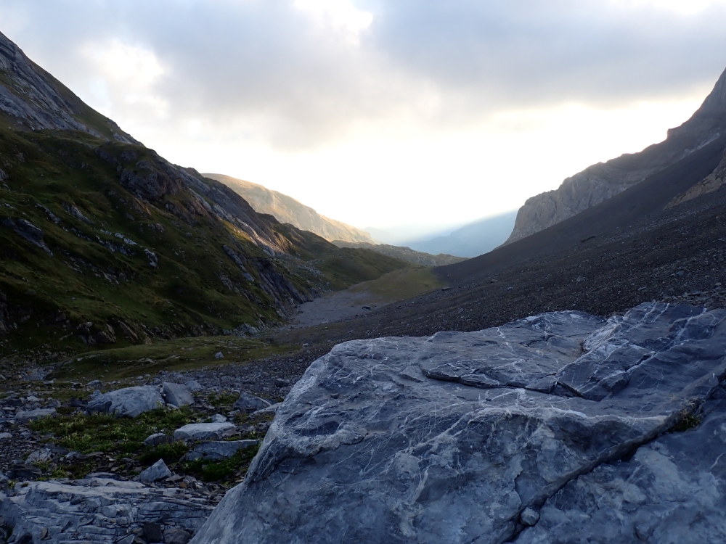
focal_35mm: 25
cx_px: 363
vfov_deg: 54.9
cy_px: 272
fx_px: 524
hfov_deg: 69.4
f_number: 2.8
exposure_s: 1/250
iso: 100
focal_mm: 4.5
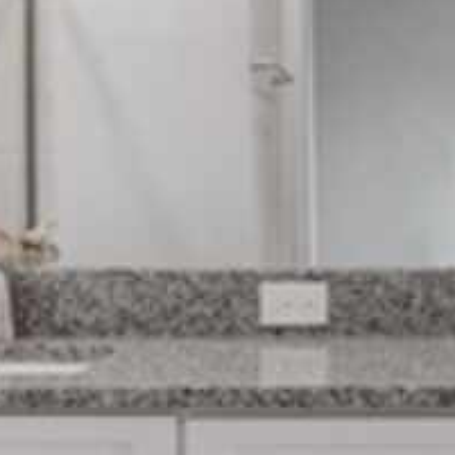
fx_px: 1205
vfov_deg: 21.2
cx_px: 403
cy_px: 122
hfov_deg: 21.0
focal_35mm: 81
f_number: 9
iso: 250
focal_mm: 10
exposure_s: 1/30
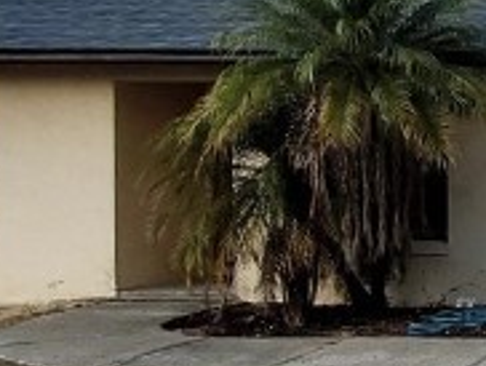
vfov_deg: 20.2
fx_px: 1026
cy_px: 163
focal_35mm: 73
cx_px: 876
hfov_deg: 19.7
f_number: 2.2
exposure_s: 1/841
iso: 40
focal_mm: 1.74
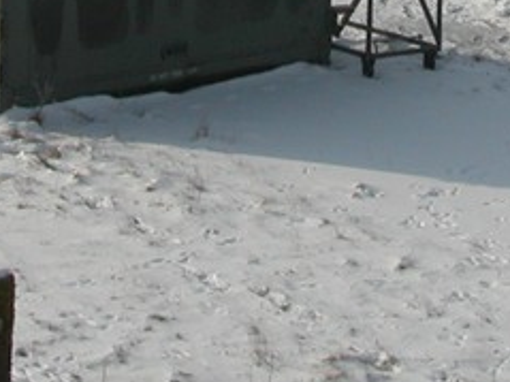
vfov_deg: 8.1
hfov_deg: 11.2
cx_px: 230
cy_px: -297
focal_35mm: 176
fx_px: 2592
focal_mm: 8.9
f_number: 8
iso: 100
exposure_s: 1/516
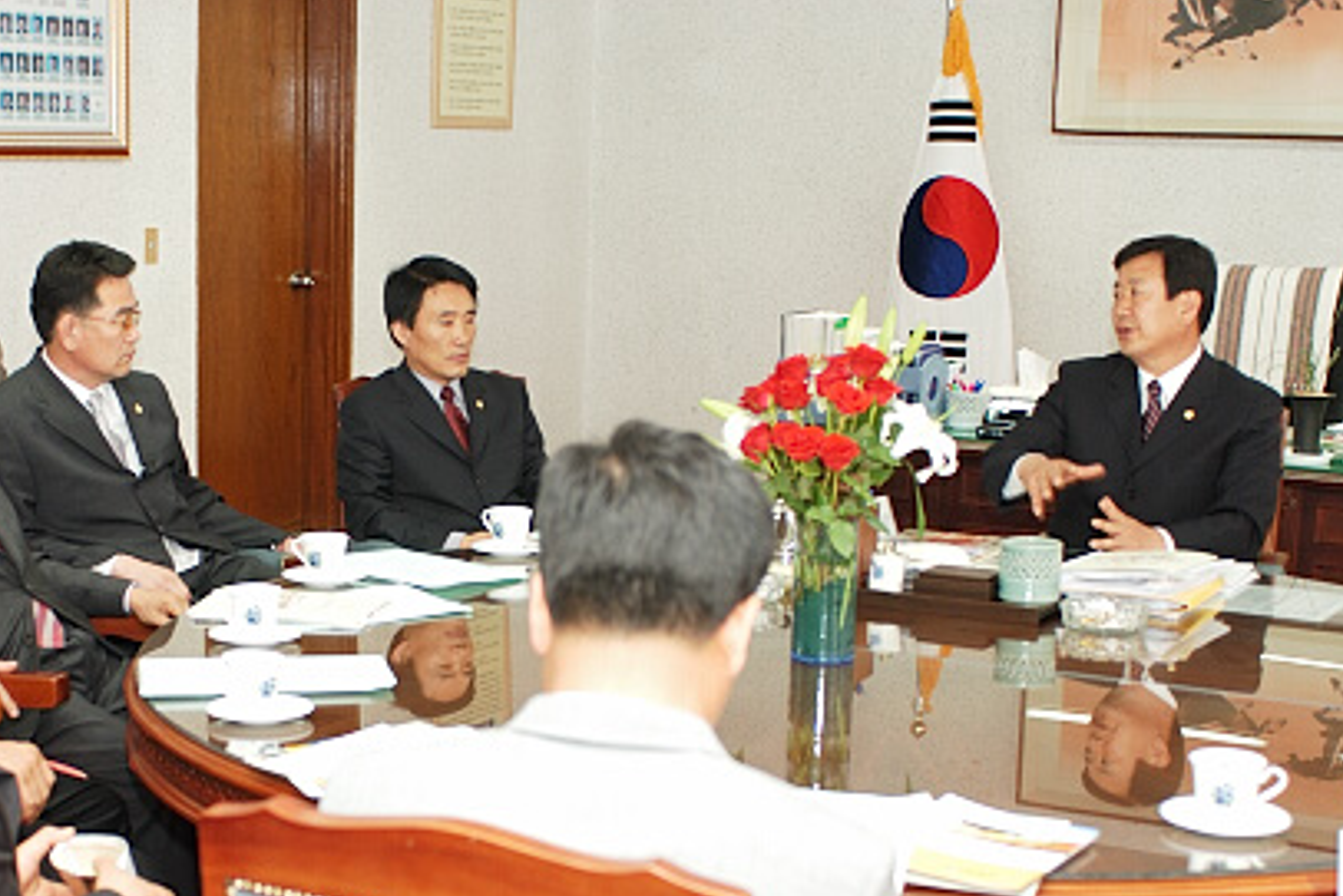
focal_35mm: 62
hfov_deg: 32.3
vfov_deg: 21.8
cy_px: 615
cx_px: 526
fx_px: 2314
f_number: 2.8
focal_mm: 28
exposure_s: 1/60
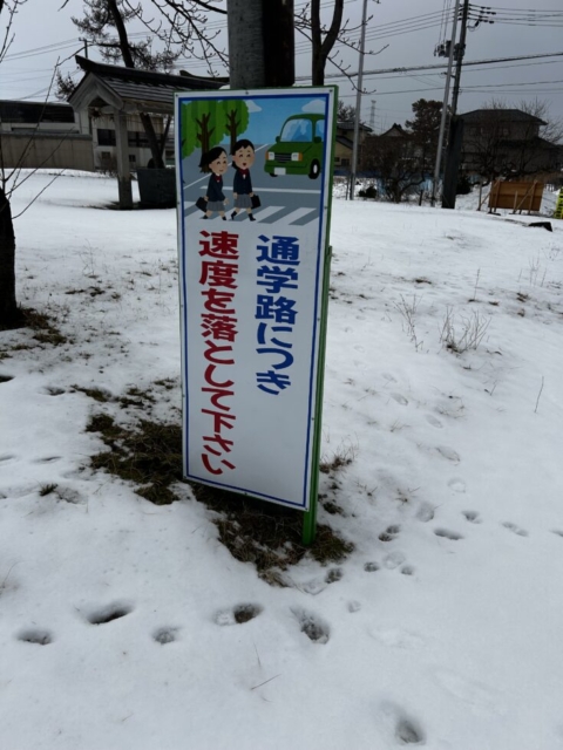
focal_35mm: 26
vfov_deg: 67.3
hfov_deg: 53.1
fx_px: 564
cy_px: 375
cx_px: 282
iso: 50
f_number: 1.5
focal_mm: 5.7
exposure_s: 1/461
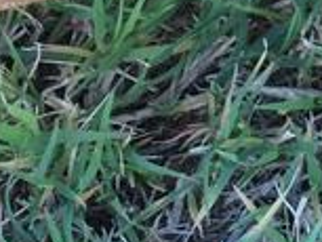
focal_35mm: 176
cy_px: -399
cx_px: 756
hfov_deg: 9.9
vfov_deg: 7.7
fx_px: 1638
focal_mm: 4.12
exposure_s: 1/120
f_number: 2.2
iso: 40
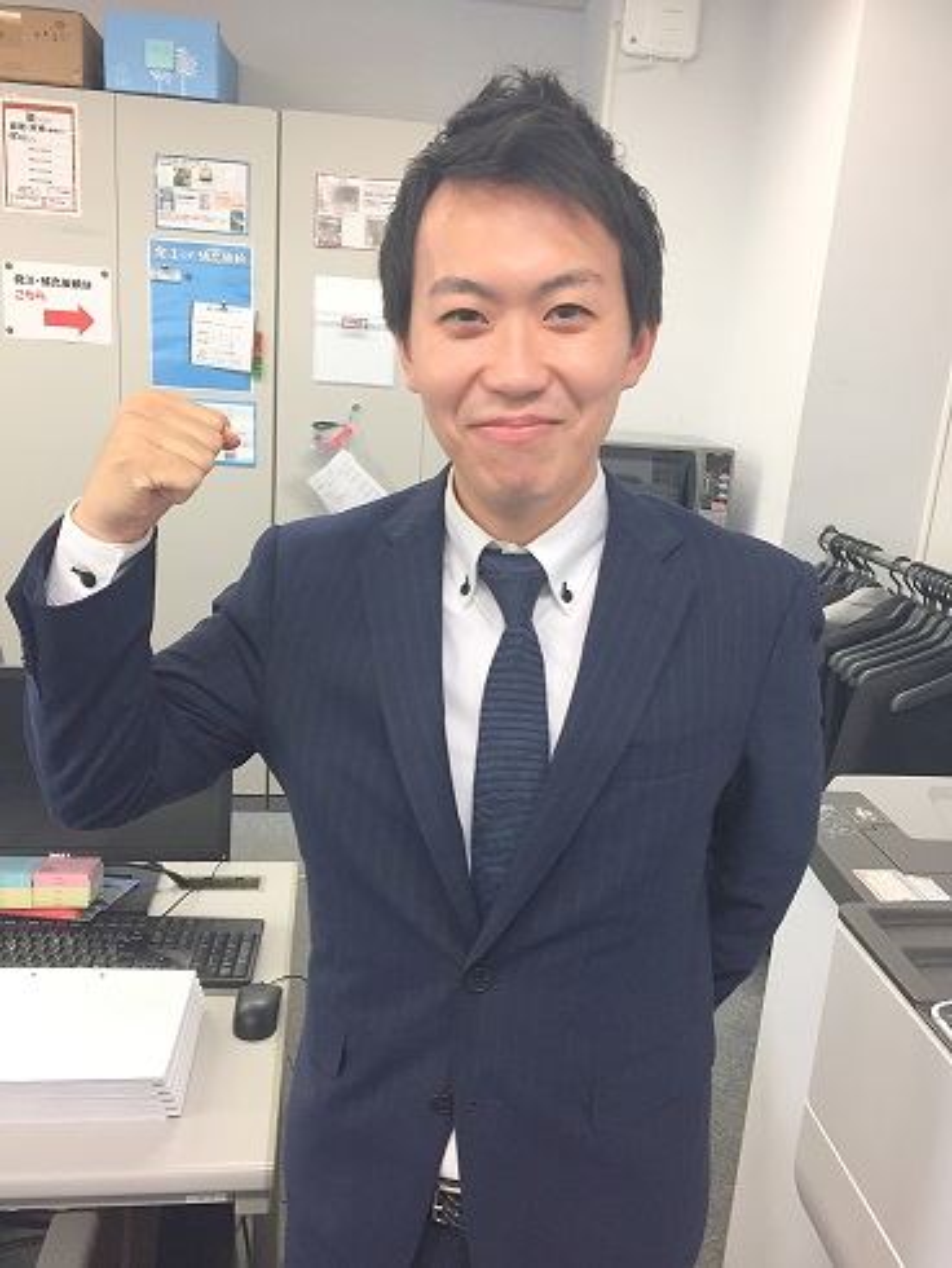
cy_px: 634
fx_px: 1062
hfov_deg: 48.3
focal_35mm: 29
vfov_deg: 61.6
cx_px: 476
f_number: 2.2
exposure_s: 1/30
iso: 50
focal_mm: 4.15
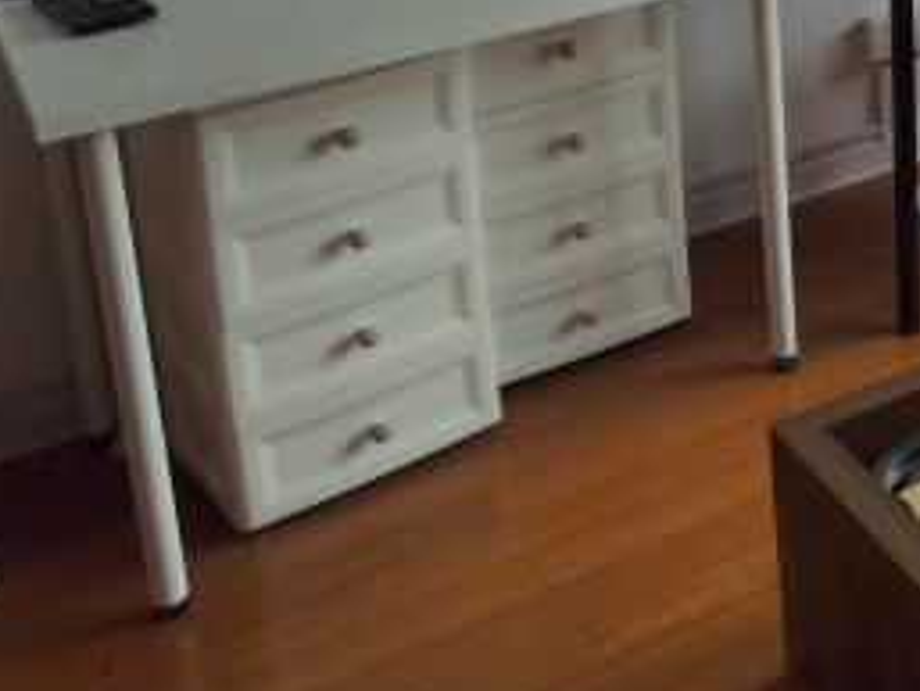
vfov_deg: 22.7
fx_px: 1489
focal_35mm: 56
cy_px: -254
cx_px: 1292
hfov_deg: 26.9
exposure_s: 1/120
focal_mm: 4.4
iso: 50
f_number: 1.8
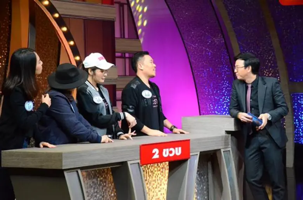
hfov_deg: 20.7
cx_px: 152
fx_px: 831
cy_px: 100
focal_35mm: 99
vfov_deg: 13.8
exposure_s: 1/500
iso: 6400
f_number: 5.6
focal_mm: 66
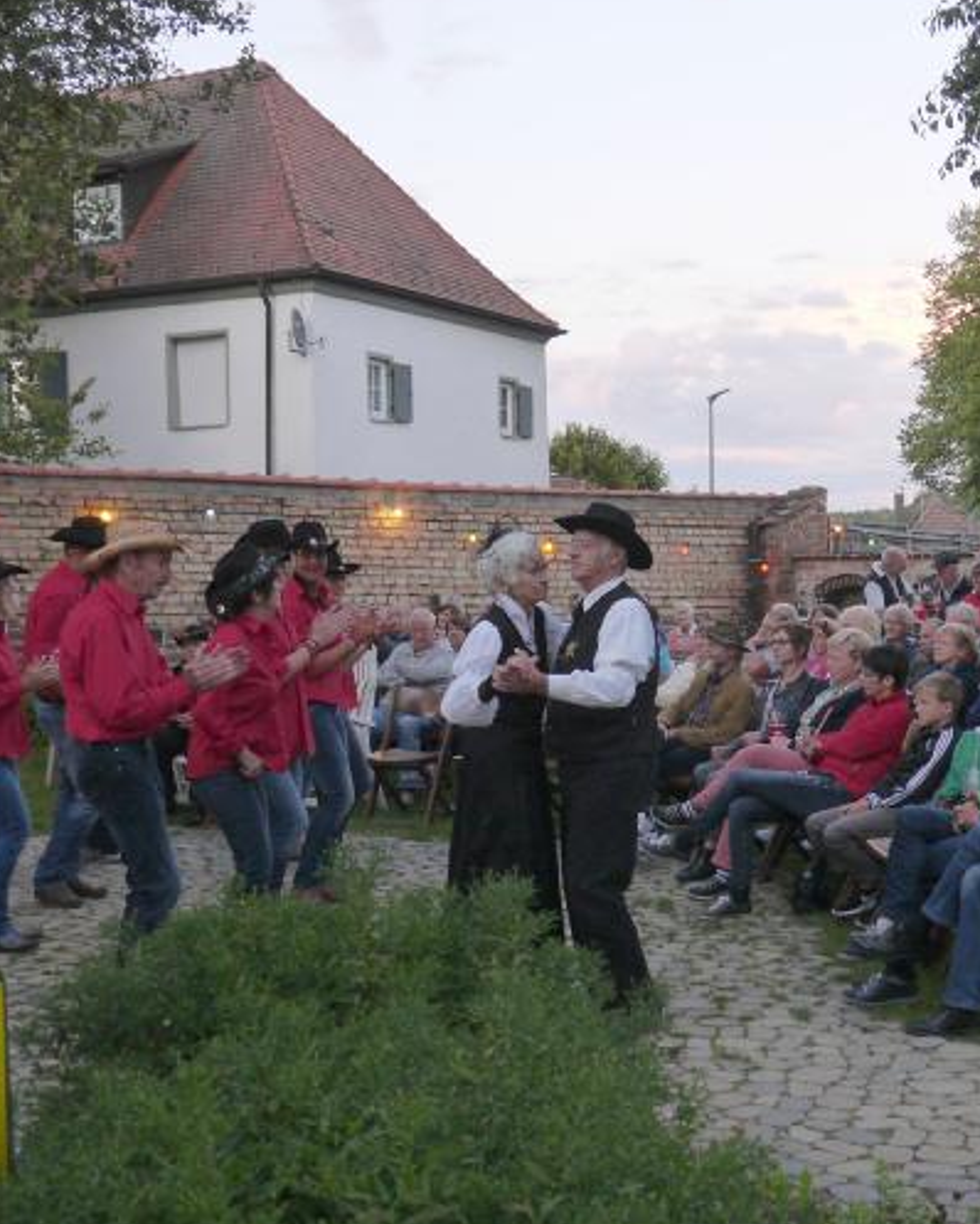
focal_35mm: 44
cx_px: 729
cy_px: 702
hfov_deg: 33.5
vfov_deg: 41.9
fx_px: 1594
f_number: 4
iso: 640
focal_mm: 14
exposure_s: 1/125
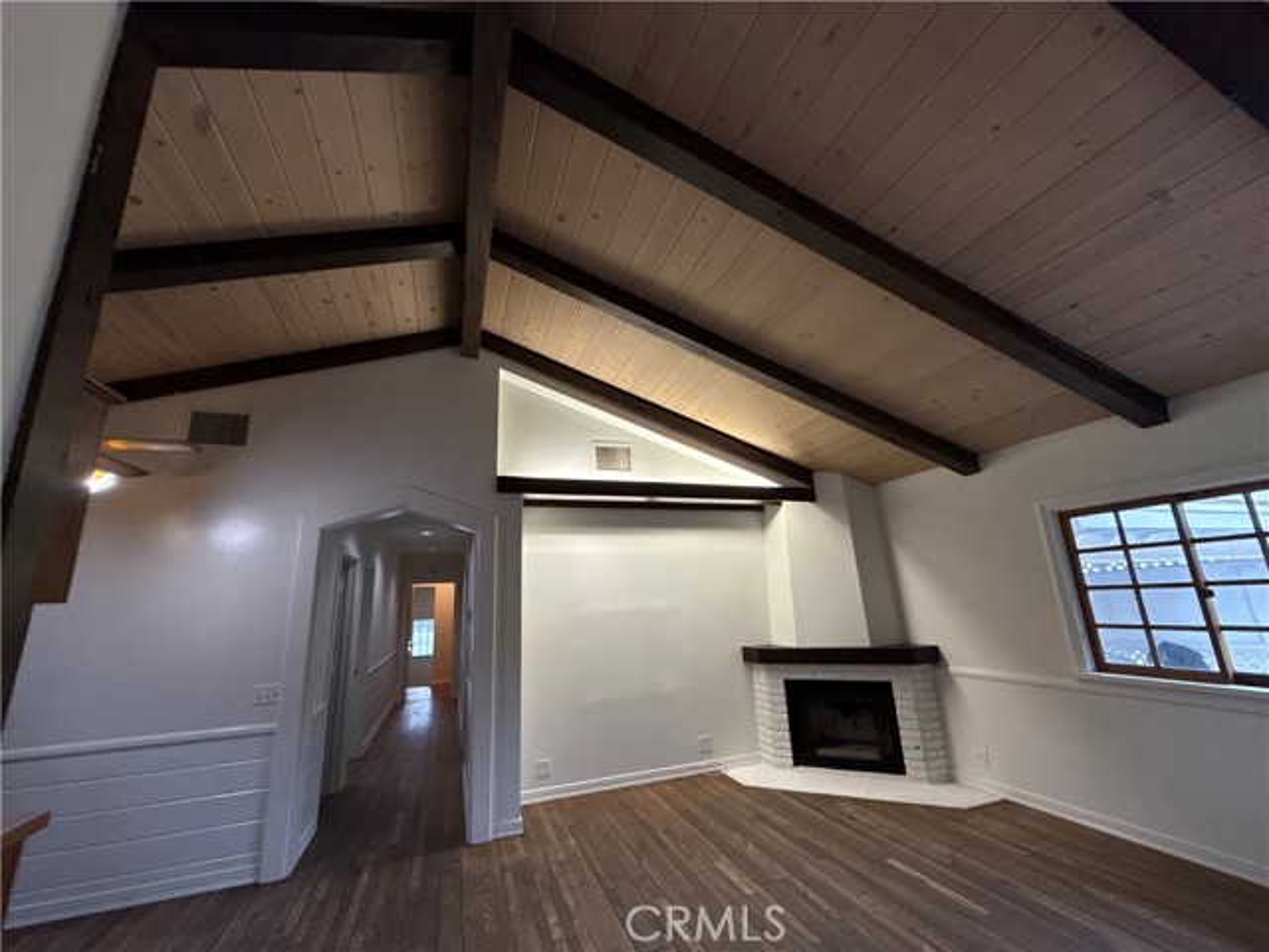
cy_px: 476
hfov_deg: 102.1
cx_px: 634
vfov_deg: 85.7
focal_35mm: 14
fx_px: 513
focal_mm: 2.22
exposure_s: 1/120
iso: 400
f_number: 2.2
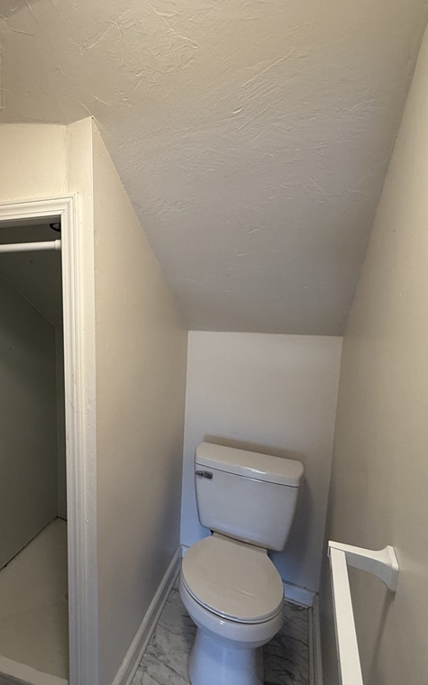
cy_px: 342
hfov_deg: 52.5
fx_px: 373
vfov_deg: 85.1
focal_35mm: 20
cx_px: 43
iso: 200
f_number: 2.2
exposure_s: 1/60
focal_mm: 2.22
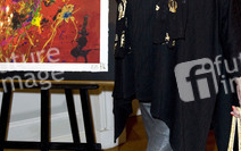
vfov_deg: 17.7
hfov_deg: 28.2
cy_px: 18
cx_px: 130
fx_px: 480
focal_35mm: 73
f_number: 4
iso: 1250
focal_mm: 38
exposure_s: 1/100
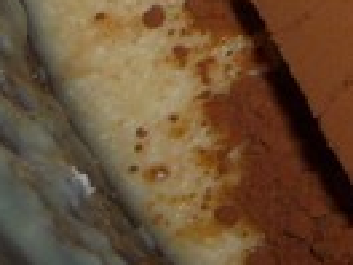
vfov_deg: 7.7
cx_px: 1011
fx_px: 1856
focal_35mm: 182
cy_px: -319
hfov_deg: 9.1
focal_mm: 5.2
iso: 100
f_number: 4
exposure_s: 1/30
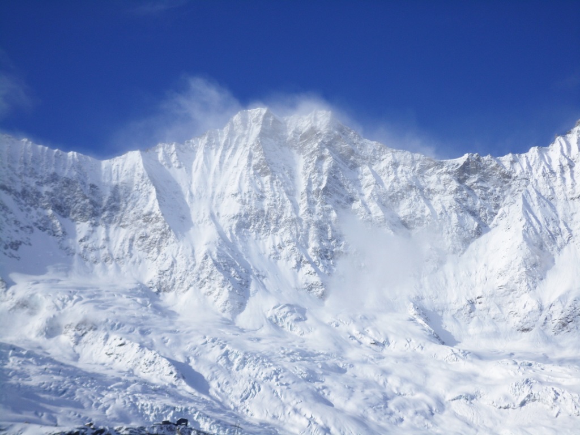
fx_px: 1240
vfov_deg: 19.9
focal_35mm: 74
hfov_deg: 26.3
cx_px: 290
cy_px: 218
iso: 80
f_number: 9.8
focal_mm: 13.2
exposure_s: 1/250
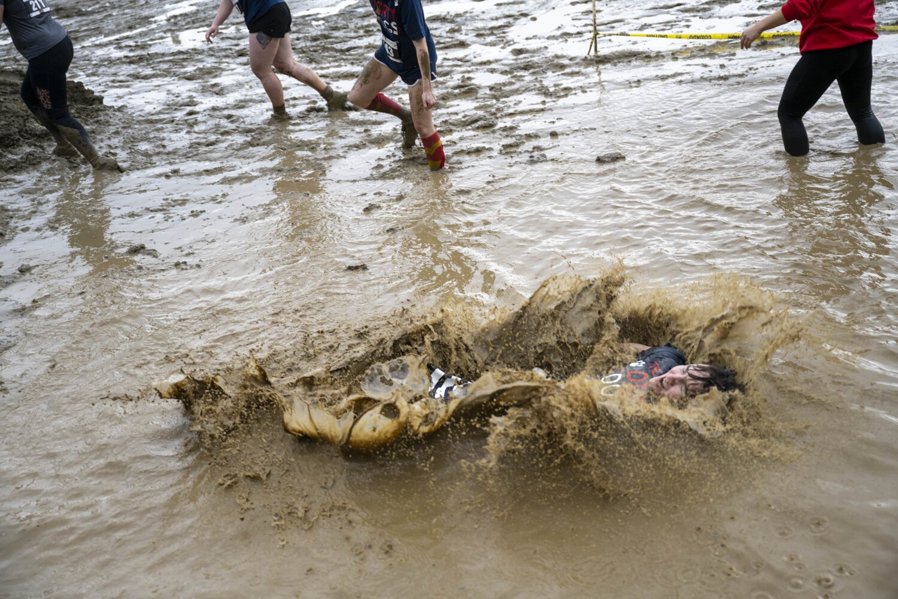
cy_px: 300
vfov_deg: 31.2
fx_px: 1073
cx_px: 449
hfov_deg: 45.4
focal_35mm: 43
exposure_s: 1/1250
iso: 200
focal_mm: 43
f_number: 2.8
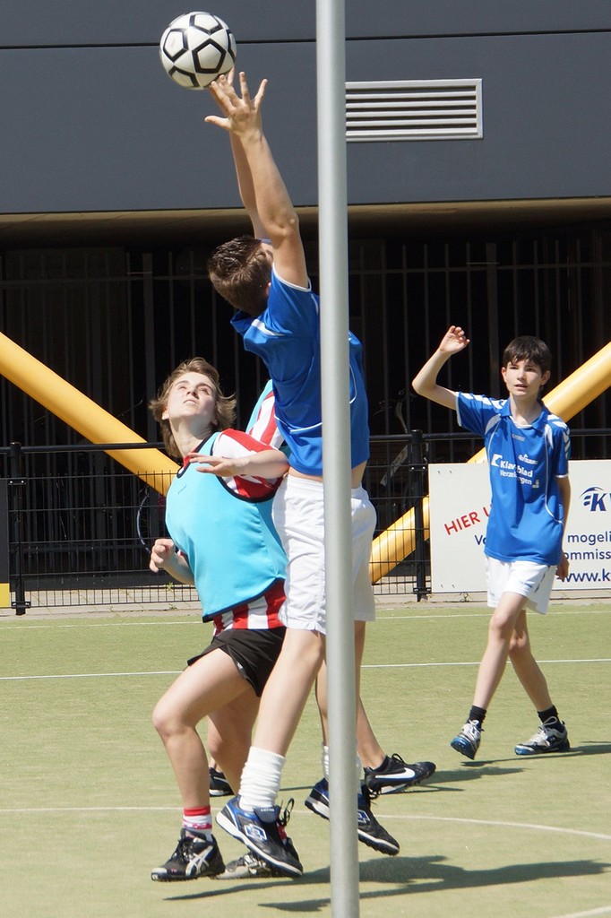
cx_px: 306
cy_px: 459
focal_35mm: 112
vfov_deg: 18.2
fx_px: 2866
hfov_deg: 12.2
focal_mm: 75
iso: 160
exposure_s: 1/640
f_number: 6.3
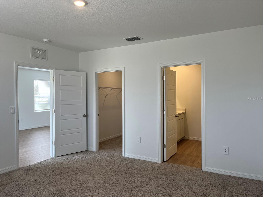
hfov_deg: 67.3
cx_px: 132
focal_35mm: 26
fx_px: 198
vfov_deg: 53.1
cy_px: 98
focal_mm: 5.1
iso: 64
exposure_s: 1/155
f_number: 1.6
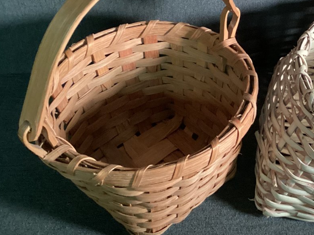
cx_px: 269
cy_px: 13
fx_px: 544
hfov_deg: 31.0
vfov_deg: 23.6
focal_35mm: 60
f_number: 2.4
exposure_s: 1/40
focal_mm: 3.3
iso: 400
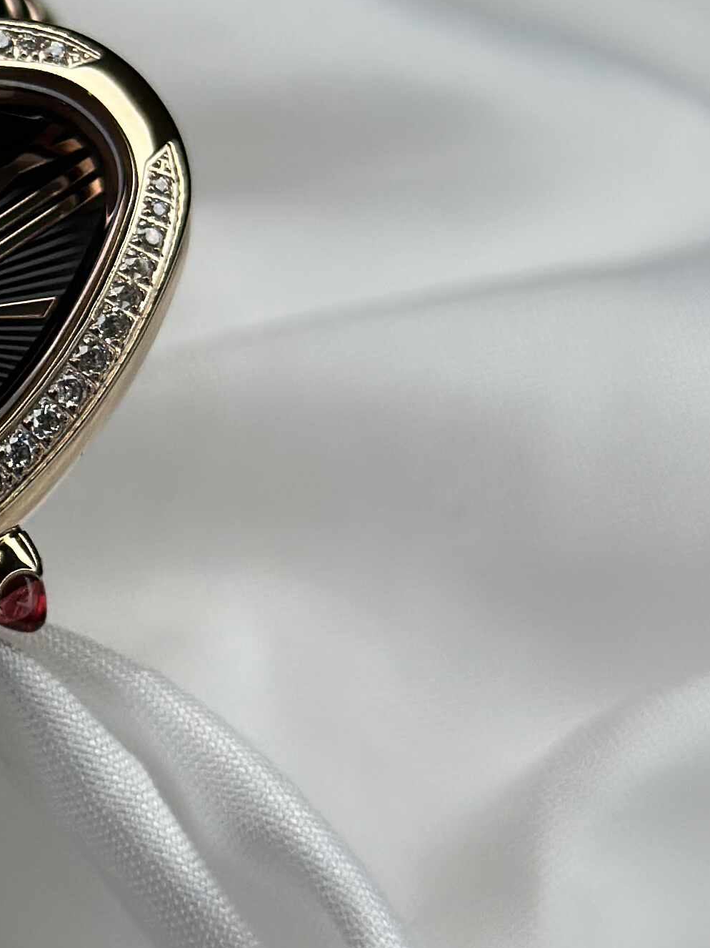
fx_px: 3994
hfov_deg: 9.9
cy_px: 385
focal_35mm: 146
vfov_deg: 13.5
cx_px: -279
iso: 80
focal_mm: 6.86
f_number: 1.78
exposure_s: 1/1475
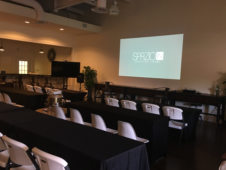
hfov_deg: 55.3
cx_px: 119
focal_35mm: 33
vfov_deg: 42.9
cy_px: 91
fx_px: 215
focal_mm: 4.15
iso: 50
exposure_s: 1/15
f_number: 2.2
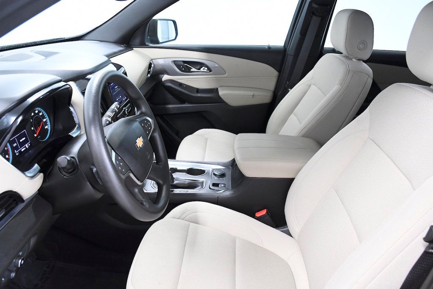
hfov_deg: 67.4
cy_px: 144
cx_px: 216
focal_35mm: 27
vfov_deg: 47.9
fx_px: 325
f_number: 5
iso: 2500
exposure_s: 1/100
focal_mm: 18
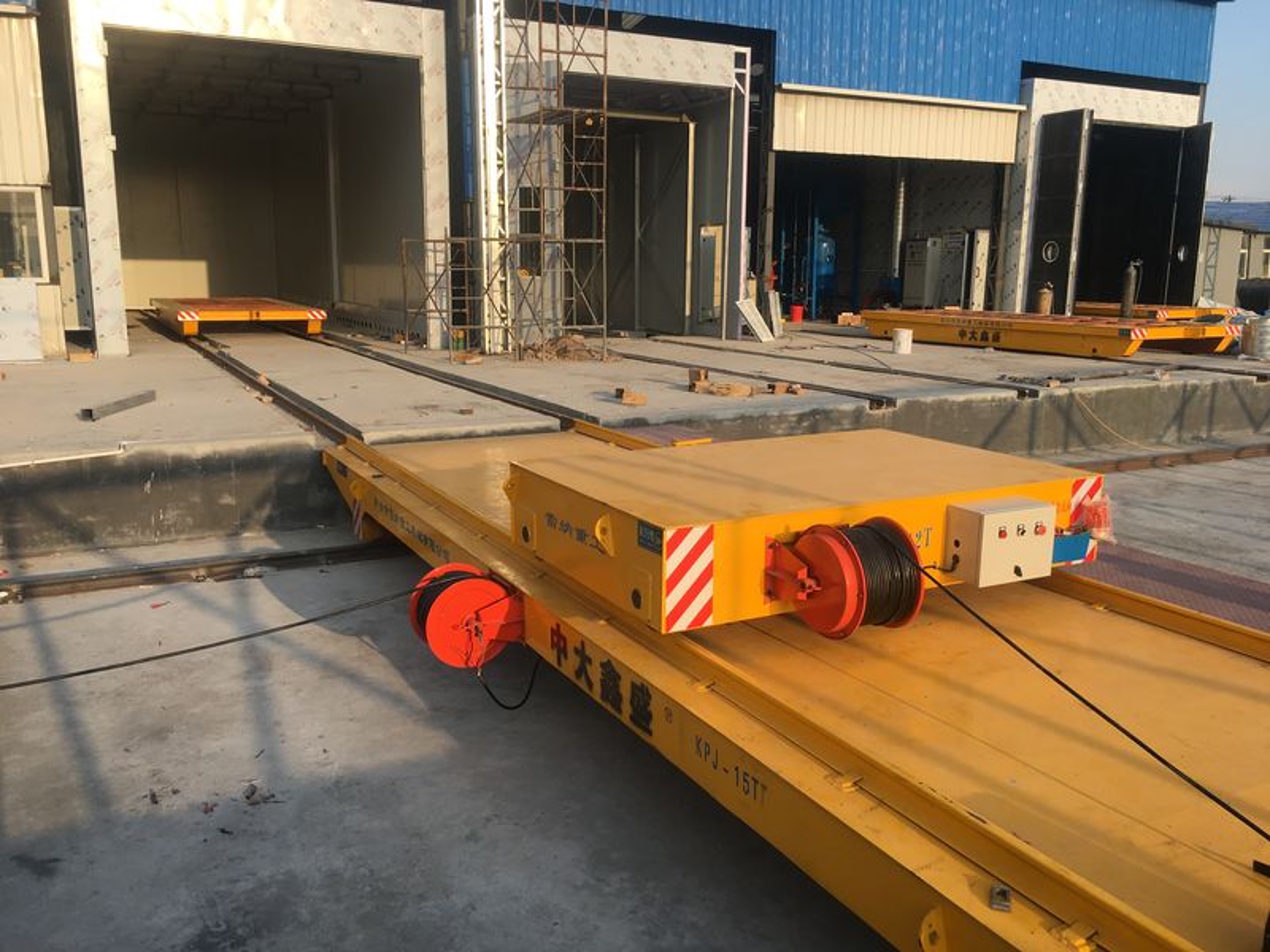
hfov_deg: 61.7
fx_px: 1064
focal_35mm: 29
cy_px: 476
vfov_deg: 48.2
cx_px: 635
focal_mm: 4.15
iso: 25
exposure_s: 1/754
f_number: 2.2
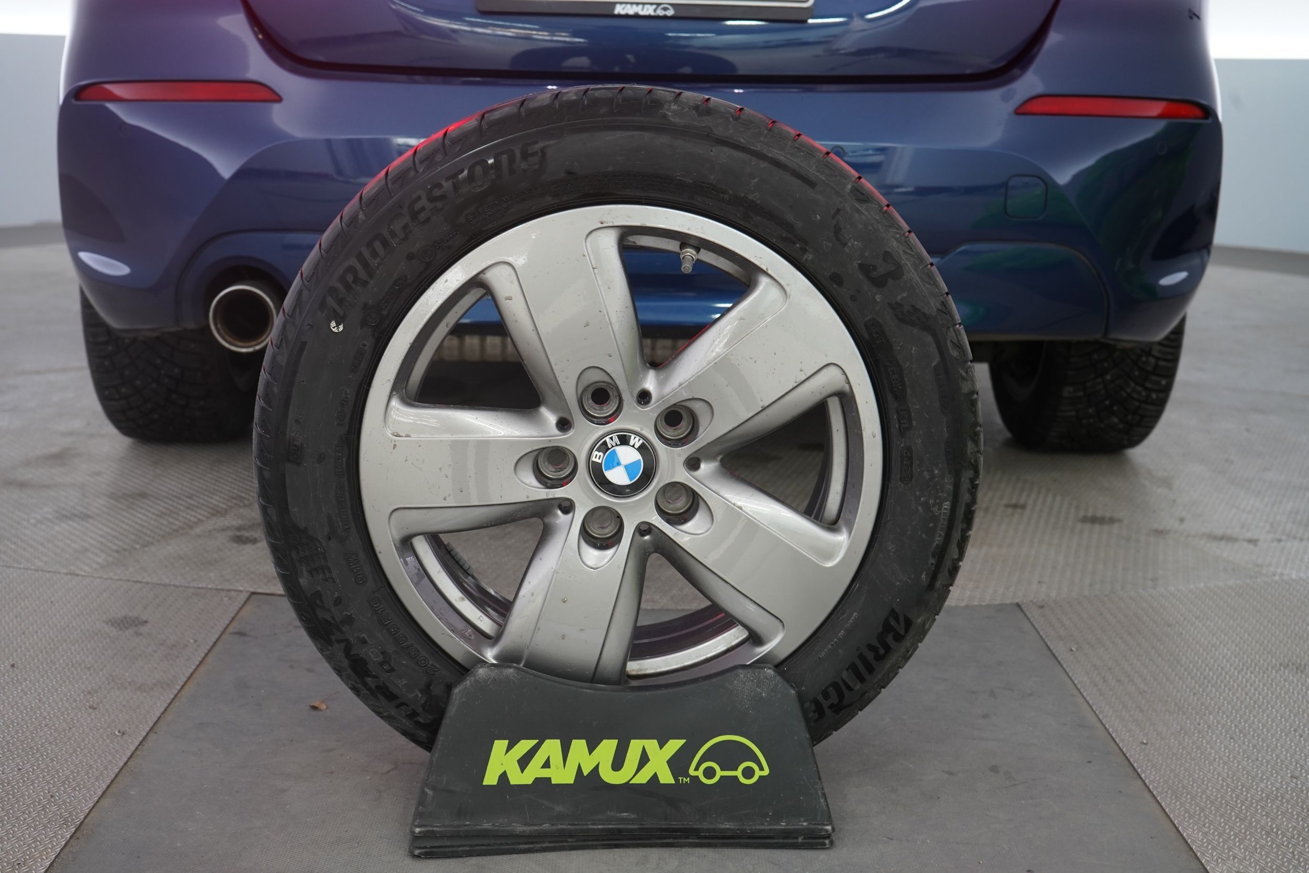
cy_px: 436
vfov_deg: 29.2
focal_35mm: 46
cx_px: 654
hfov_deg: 42.7
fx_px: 1673
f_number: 7.1
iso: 1000
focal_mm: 46
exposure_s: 1/13
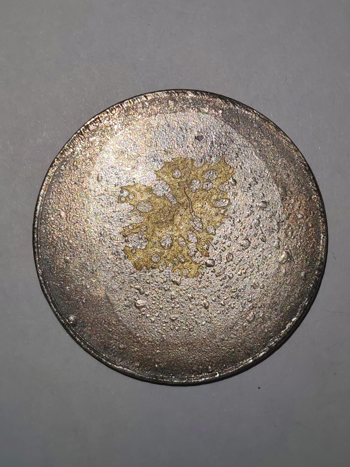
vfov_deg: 28.6
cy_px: 234
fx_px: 917
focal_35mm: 68
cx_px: 175
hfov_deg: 21.6
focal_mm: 5.52
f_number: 1.95
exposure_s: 1/190
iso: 50
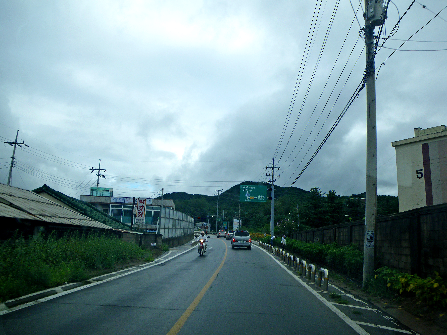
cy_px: 168
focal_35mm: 28
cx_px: 224
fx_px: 362
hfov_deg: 63.4
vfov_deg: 49.7
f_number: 4.2
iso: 50
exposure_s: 1/400
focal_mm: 5
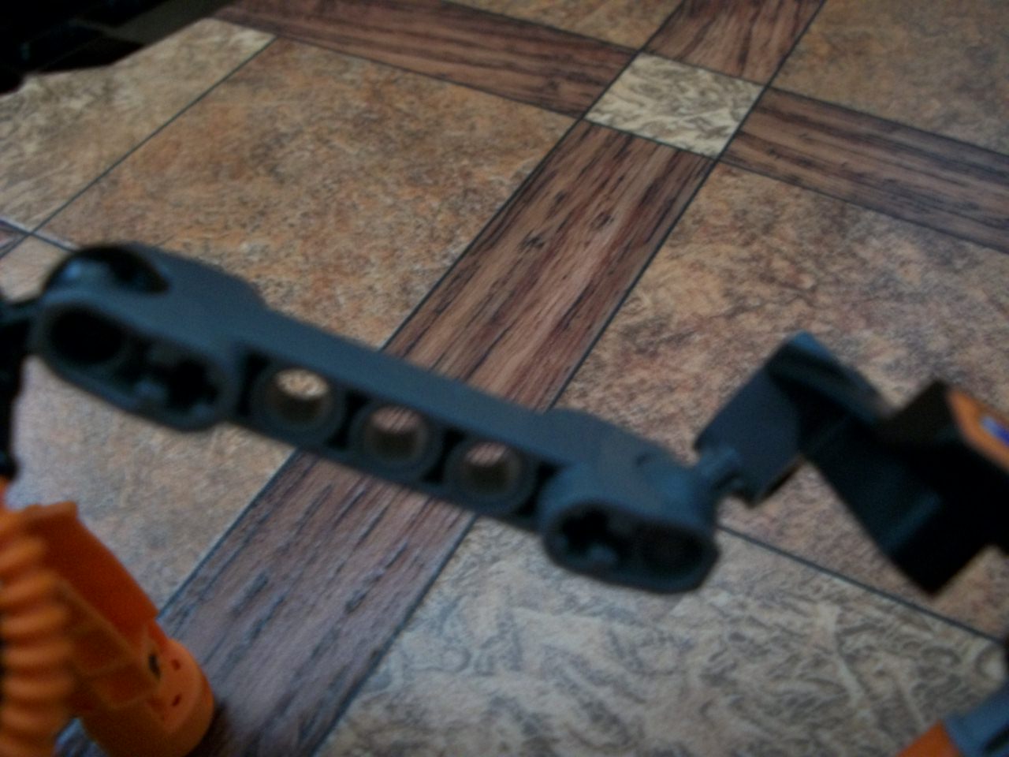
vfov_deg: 40.7
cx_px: 504
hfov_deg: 52.6
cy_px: 378
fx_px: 1020
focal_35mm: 35
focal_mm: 6.3
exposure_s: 1/8
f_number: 3.1
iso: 250
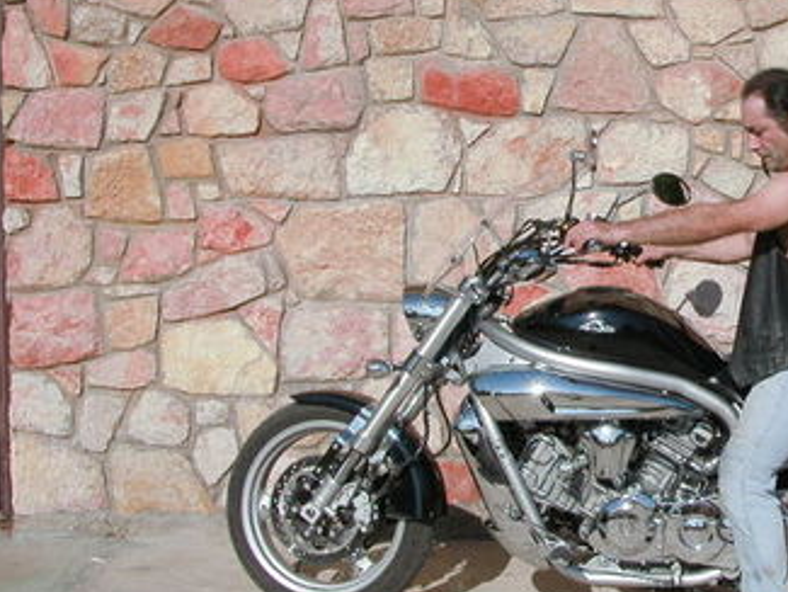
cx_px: 732
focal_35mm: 67
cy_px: 235
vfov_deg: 21.9
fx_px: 1526
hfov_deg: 27.7
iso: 100
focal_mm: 8.9
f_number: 8
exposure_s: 1/440
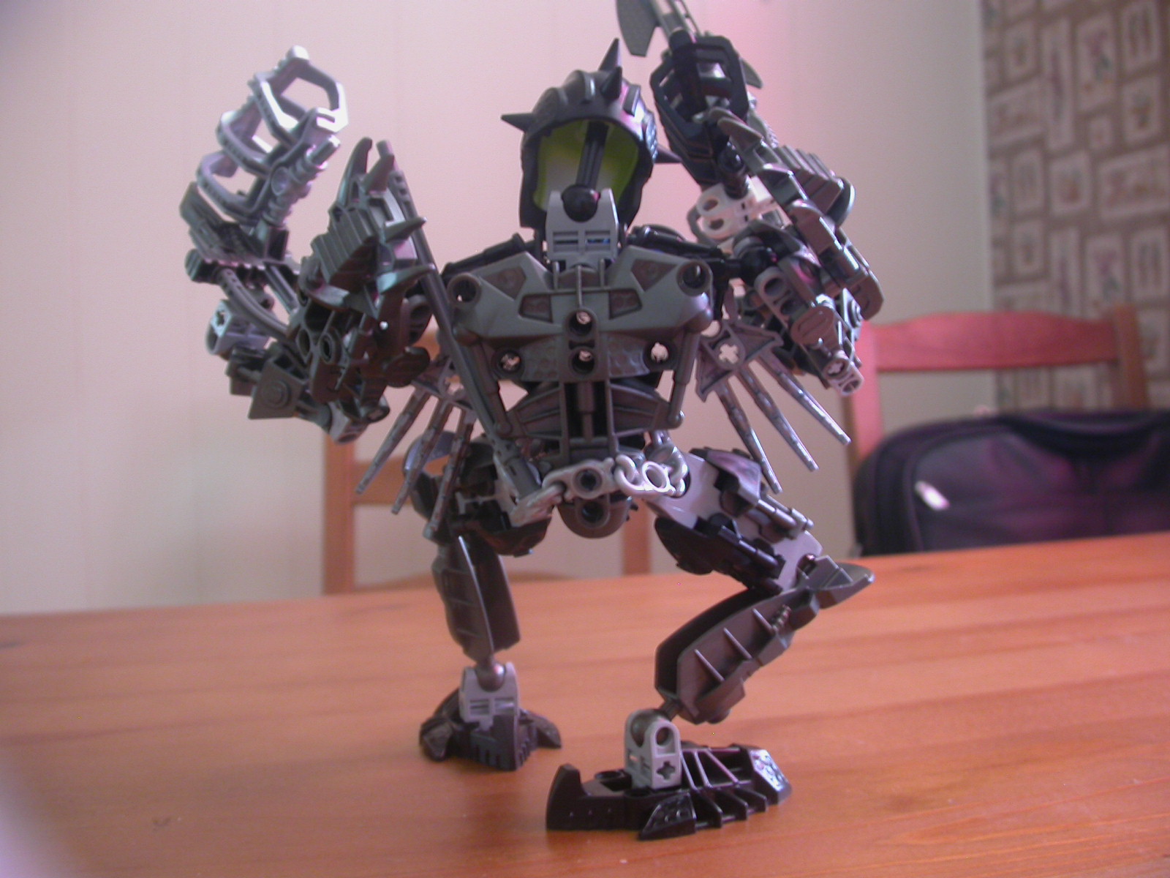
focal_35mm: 38
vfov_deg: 37.7
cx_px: 585
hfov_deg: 49.0
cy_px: 439
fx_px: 1284
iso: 100
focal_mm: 7.85
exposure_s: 1/4.9
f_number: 2.6
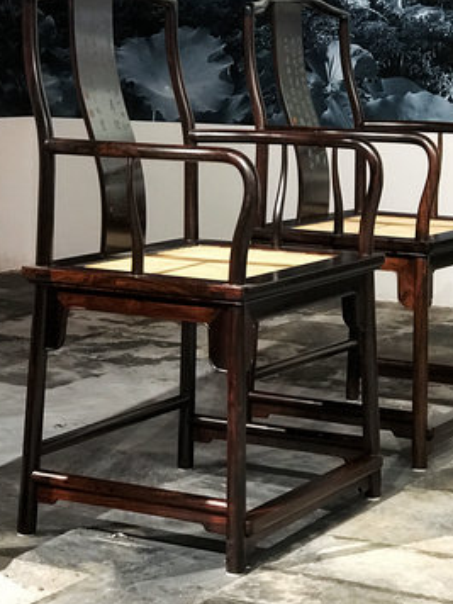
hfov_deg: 15.4
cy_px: 190
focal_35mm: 96
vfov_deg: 20.4
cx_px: 288
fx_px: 1675
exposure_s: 1/99
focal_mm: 6.6
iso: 1000
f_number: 2.8
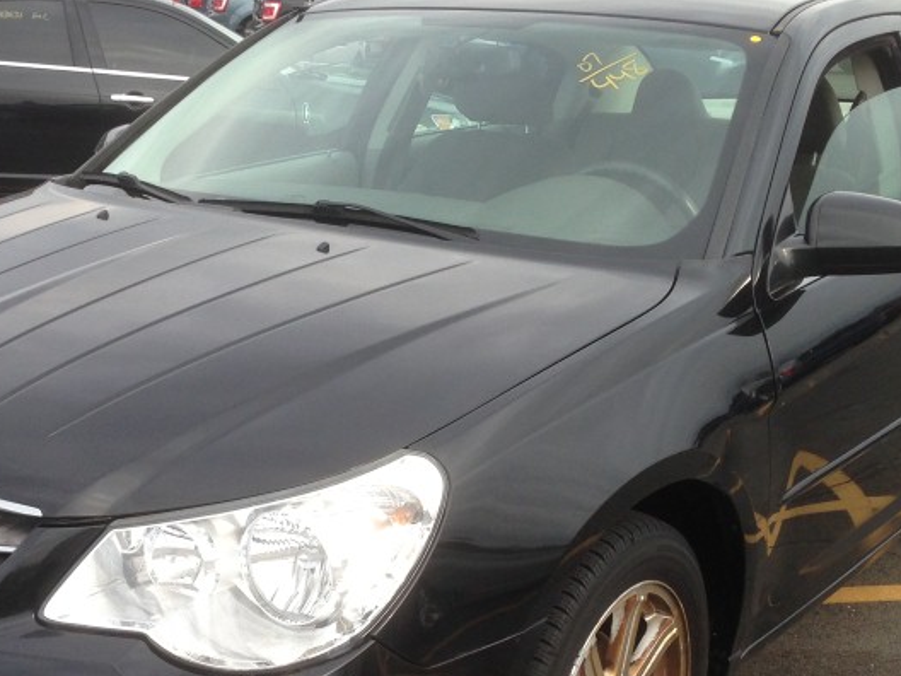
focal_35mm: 64
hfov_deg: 30.1
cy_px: 485
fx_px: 1666
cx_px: 316
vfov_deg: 22.8
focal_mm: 4.13
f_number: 2.4
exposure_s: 1/315
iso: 50
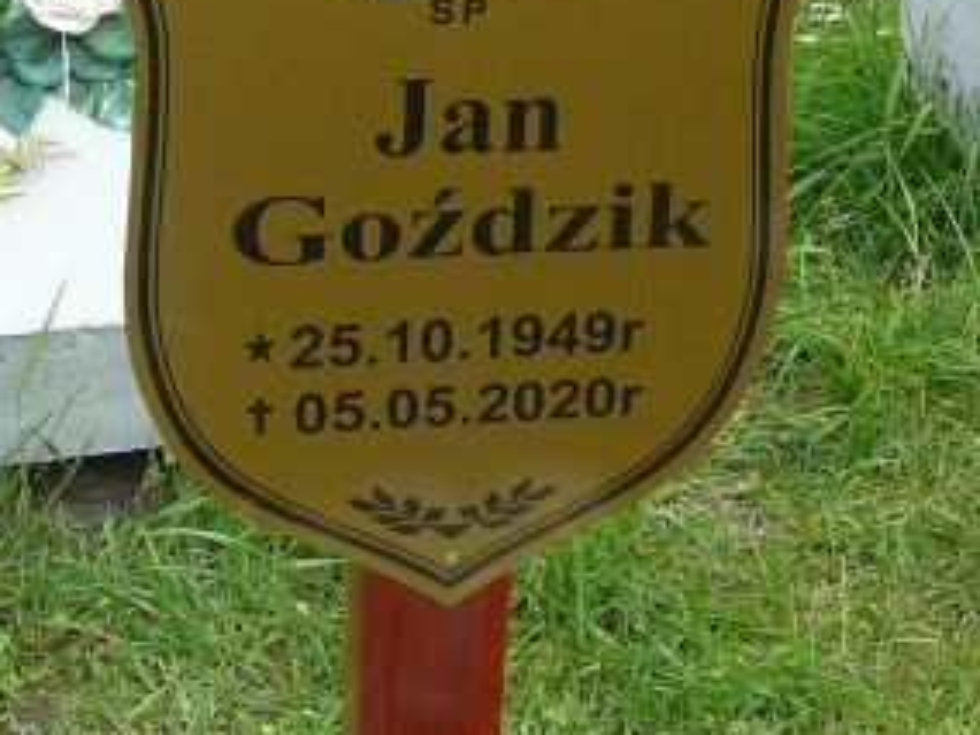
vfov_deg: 18.6
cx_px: 435
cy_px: 224
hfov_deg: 24.7
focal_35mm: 79
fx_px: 2237
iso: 80
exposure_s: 1/500
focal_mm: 5.2
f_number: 2.8
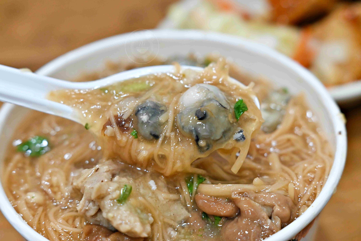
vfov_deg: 18.2
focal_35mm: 75
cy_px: 120
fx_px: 752
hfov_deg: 27.0
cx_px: 180
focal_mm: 50
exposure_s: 1/200
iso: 560
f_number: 3.2
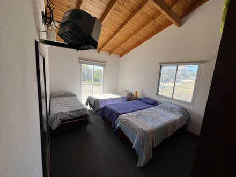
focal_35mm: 13
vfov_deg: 89.9
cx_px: 118
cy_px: 88
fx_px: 89
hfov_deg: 106.2
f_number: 1.8
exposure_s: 1/350
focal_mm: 1.57
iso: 32
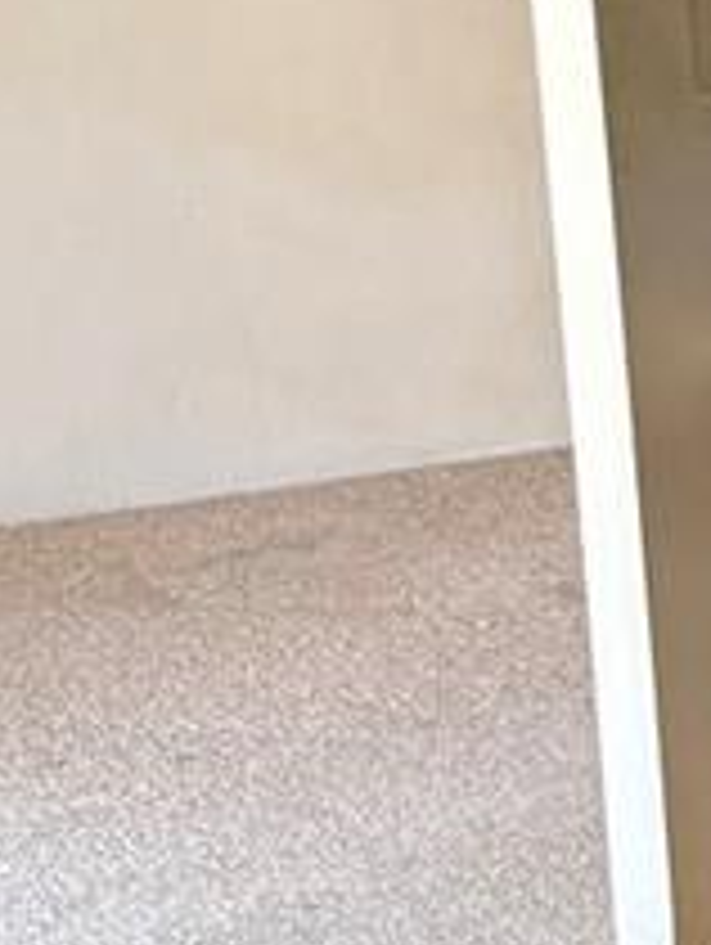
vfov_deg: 14.2
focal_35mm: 137
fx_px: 3744
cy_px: 868
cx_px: 1368
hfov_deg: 10.1
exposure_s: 1/88
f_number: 1.78
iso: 200
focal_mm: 6.76
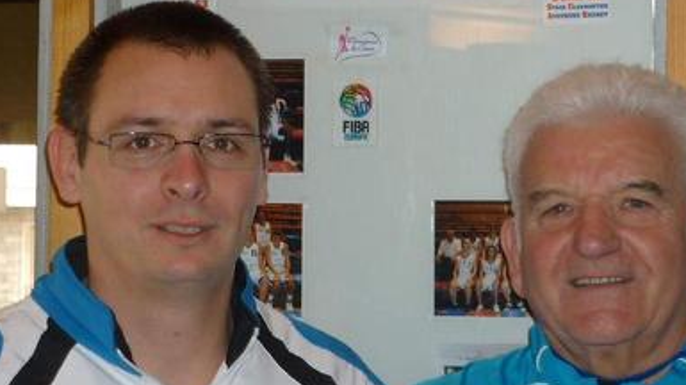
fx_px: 1582
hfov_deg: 24.5
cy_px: 317
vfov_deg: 13.8
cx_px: 388
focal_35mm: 87
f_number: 3.2
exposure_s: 1/30
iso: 100
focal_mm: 8
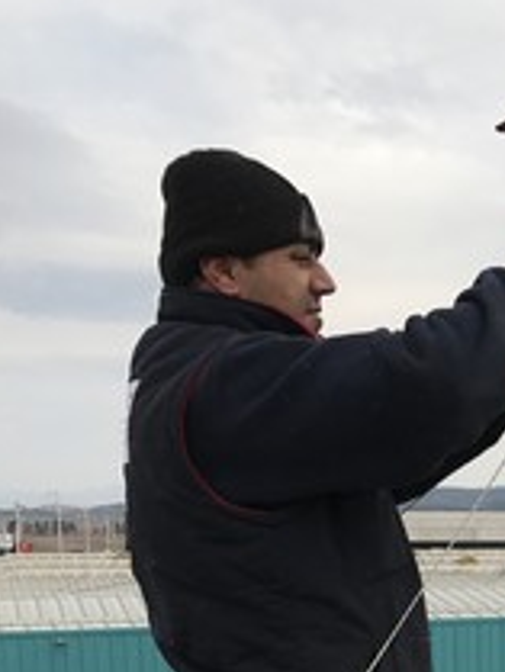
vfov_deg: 27.1
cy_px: 731
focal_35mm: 66
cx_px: 576
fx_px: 1282
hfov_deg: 21.0
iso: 20
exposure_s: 1/921
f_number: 1.8
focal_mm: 3.99
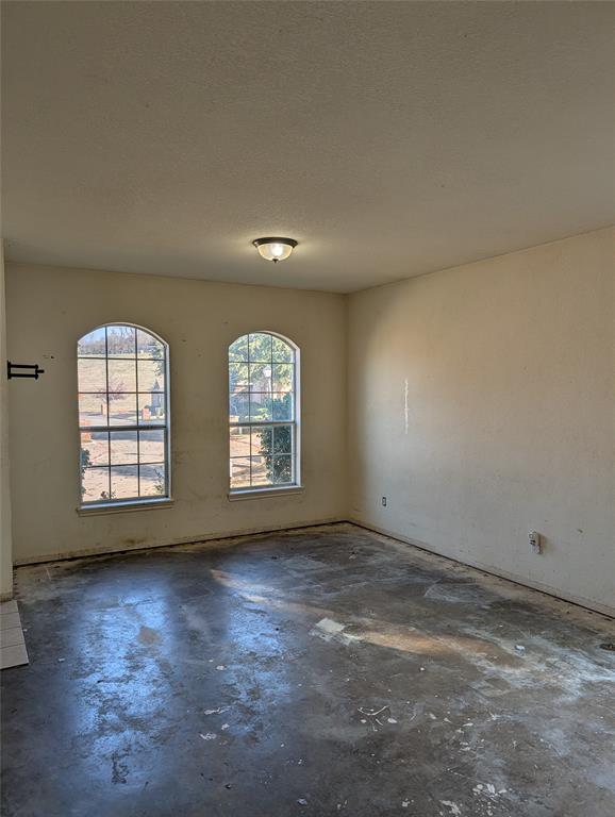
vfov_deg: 71.5
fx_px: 567
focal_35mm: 24
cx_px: 308
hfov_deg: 56.9
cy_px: 408
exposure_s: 1/1214
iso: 23
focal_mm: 6.9
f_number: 1.68
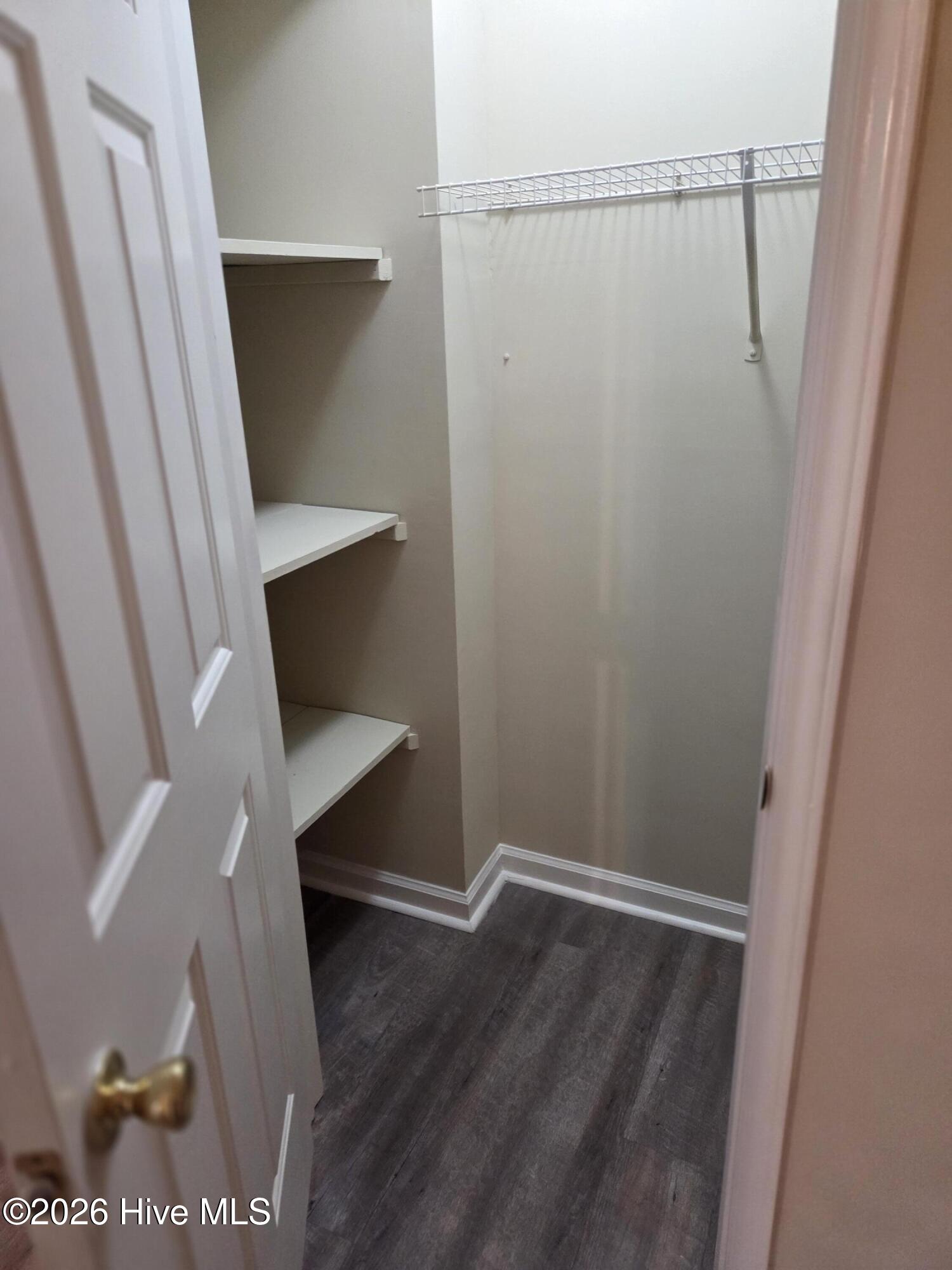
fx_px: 843
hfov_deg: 58.9
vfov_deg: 73.9
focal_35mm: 23
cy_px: 635
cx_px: 476
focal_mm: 5.4
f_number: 1.8
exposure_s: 1/120
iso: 800
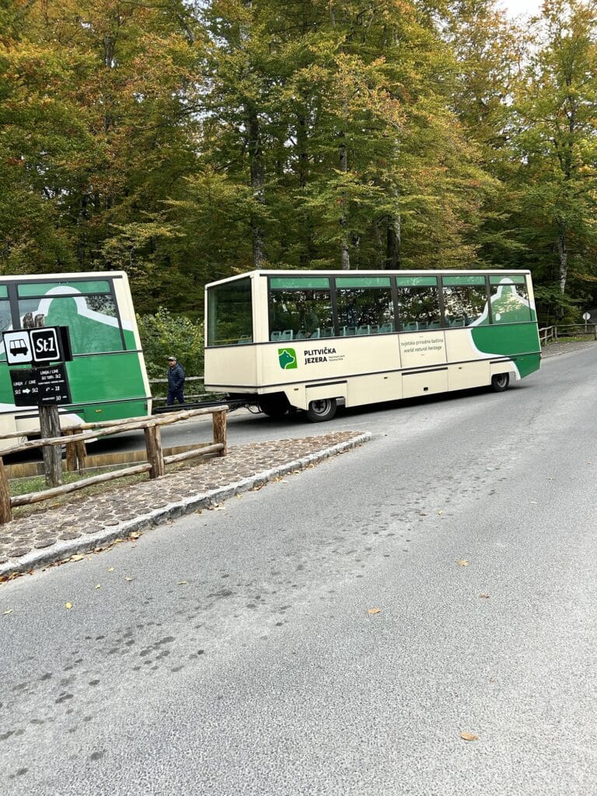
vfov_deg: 67.3
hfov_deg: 53.1
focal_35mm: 26
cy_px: 398
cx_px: 298
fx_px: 598
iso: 40
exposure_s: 1/121
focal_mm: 5.7
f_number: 1.5
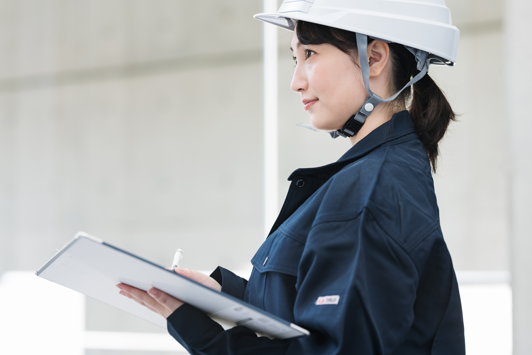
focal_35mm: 105
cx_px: 266
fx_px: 1551
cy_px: 178
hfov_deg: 19.5
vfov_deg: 13.0
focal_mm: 105
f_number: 2.8
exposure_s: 1/200
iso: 160
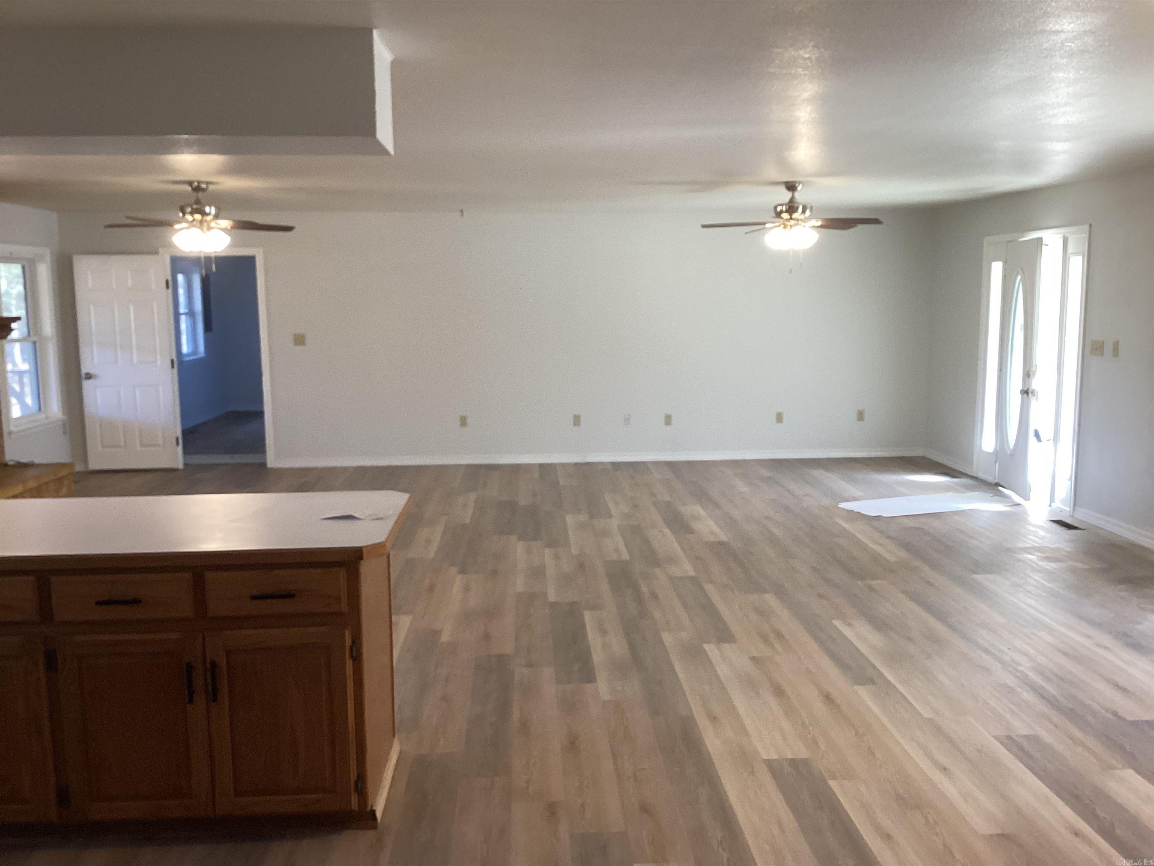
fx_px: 1033
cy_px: 433
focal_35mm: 31
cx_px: 577
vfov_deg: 45.4
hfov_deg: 58.4
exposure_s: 1/60
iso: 125
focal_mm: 3.3
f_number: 2.4
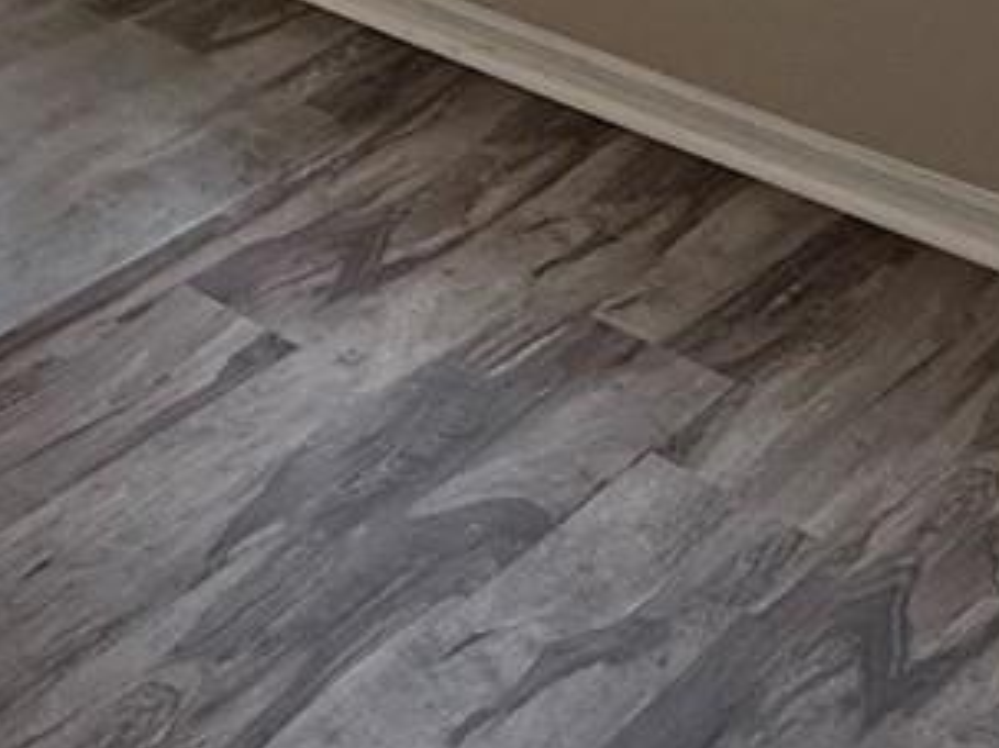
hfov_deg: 23.8
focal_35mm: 74
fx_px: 2135
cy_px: -741
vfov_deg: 15.8
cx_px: -221
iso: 80
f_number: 2.2
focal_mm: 2.22
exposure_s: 1/120
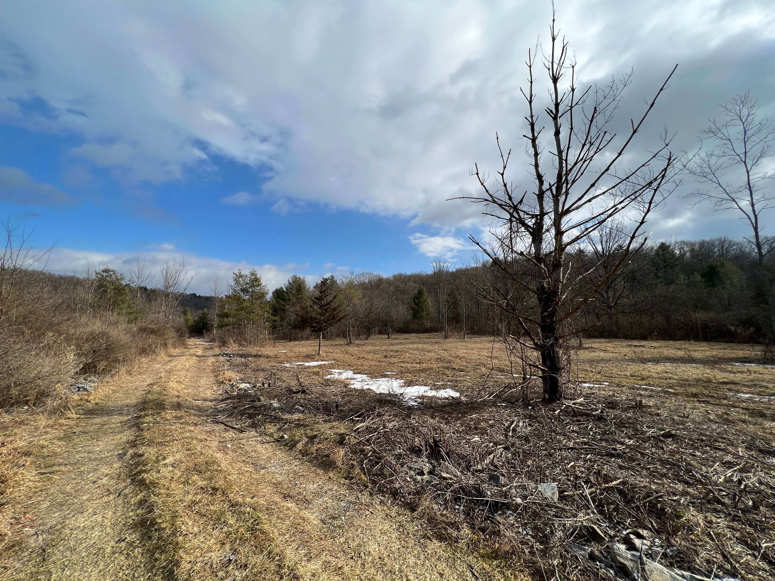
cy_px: 290
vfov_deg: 89.9
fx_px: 291
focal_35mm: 13
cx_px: 388
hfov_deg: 106.2
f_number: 1.8
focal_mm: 1.57
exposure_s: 1/1429
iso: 32
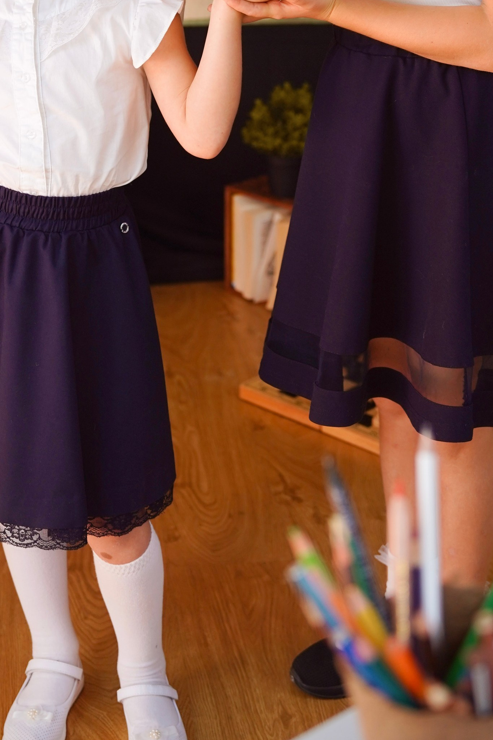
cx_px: 233
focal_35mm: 70
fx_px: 1438
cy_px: 106
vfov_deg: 28.0
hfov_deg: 19.5
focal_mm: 35
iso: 320
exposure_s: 1/200
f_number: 2.8
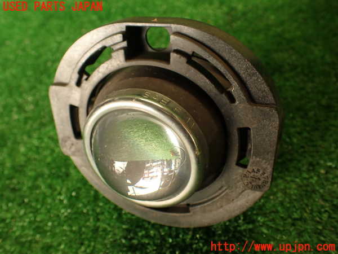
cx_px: 169
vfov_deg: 44.2
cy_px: 127
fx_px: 312
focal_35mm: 32
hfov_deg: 56.8
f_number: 2.4
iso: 160
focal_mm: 5.79
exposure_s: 1/60
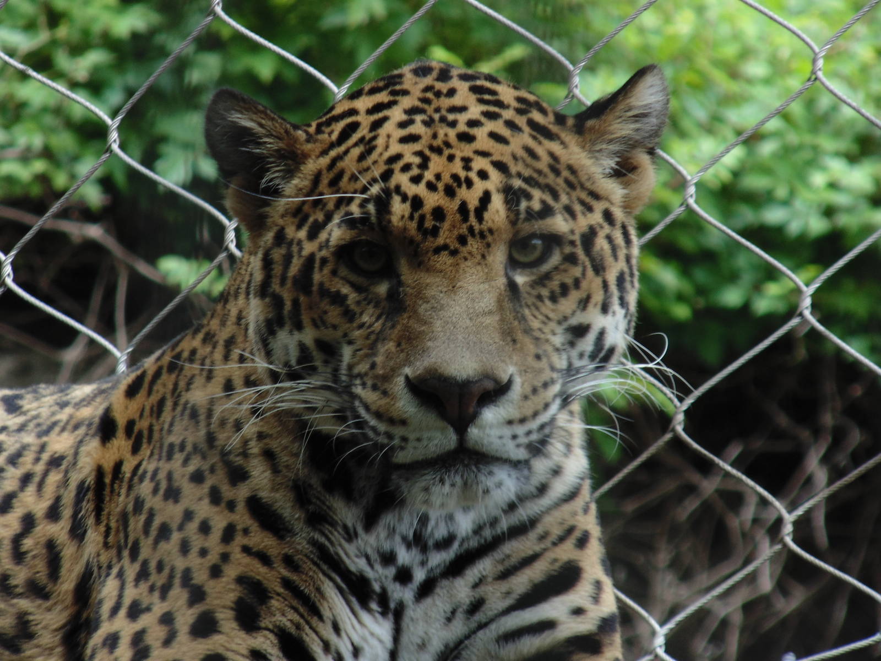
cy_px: 330
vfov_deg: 2.6
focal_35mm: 580
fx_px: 14761
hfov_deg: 3.4
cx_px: 440
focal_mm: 104
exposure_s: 1/60
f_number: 5.9
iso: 80
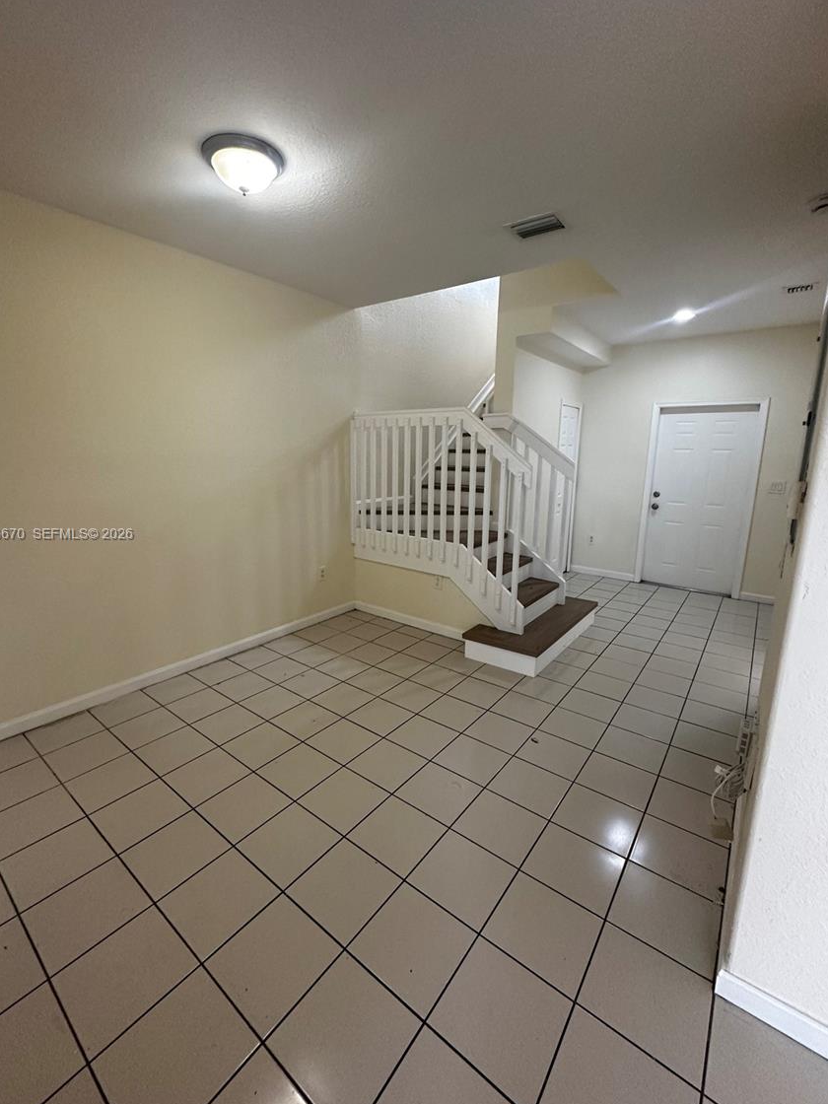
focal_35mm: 15
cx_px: 394
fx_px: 478
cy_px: 535
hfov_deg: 81.7
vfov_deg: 98.1
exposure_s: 1/120
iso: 250
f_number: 2.2
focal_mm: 2.22
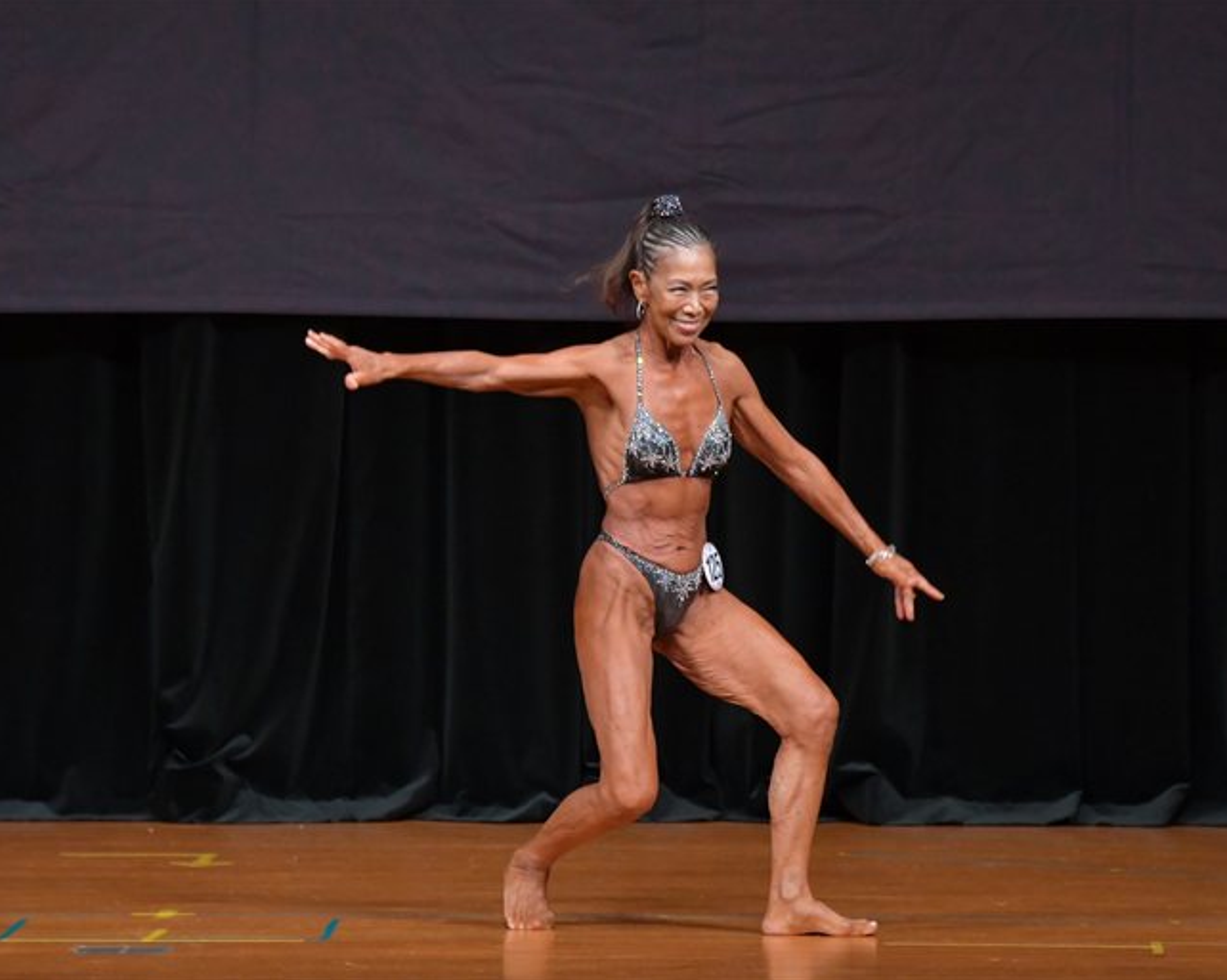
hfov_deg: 6.0
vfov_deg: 4.8
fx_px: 11724
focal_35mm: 323
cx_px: 674
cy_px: 489
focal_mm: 190
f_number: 5.6
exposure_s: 1/400
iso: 4000
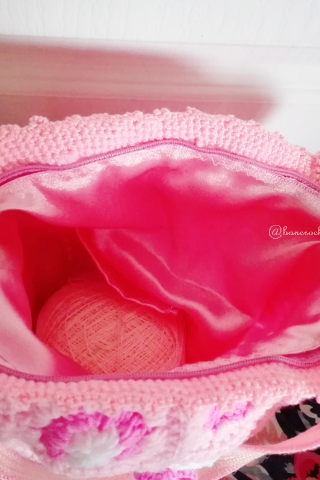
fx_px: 507
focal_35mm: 38
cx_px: 154
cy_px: 238
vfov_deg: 50.7
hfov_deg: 35.0
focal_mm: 3.79
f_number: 2
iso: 1390
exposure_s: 1/25
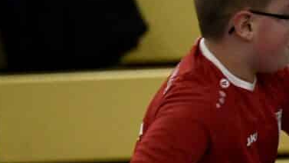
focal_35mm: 712
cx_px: 719
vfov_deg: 1.7
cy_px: 163
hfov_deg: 3.0
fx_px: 5456
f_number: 2.8
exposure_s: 1/1250
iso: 5000
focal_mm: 125
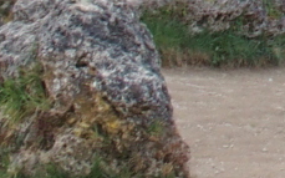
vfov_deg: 5.2
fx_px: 1809
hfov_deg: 8.0
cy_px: -453
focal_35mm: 233
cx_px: 788
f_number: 2.8
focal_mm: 7.4
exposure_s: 1/30
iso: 320
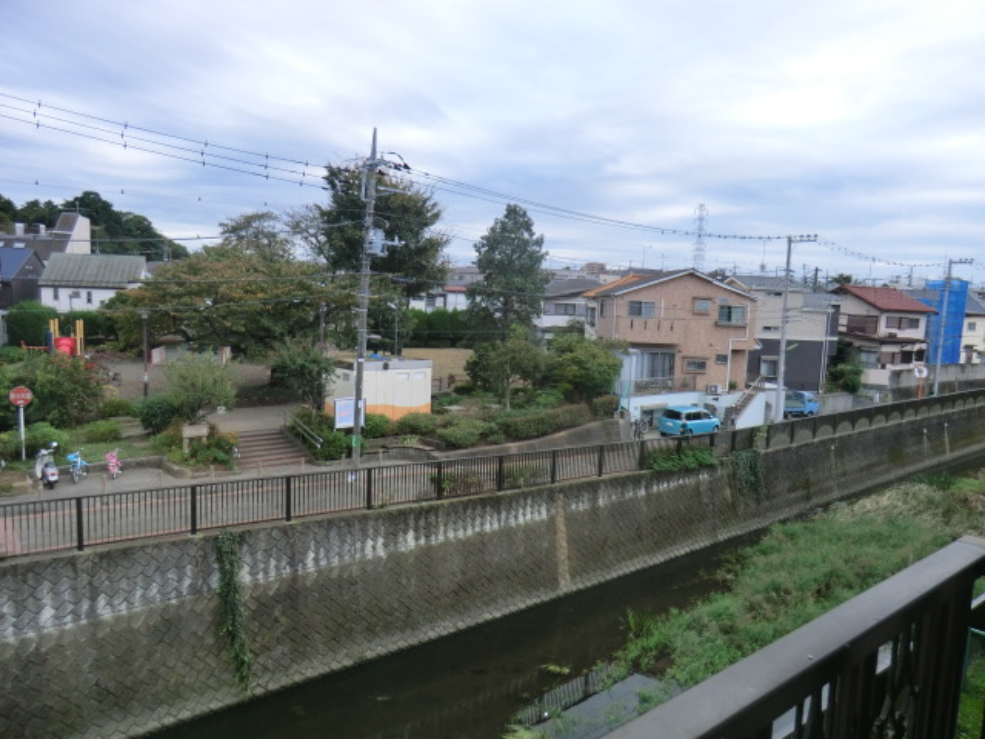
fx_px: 683
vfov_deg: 56.8
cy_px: 370
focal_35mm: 24
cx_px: 492
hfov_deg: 71.6
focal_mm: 4.3
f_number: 3.2
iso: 80
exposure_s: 1/200
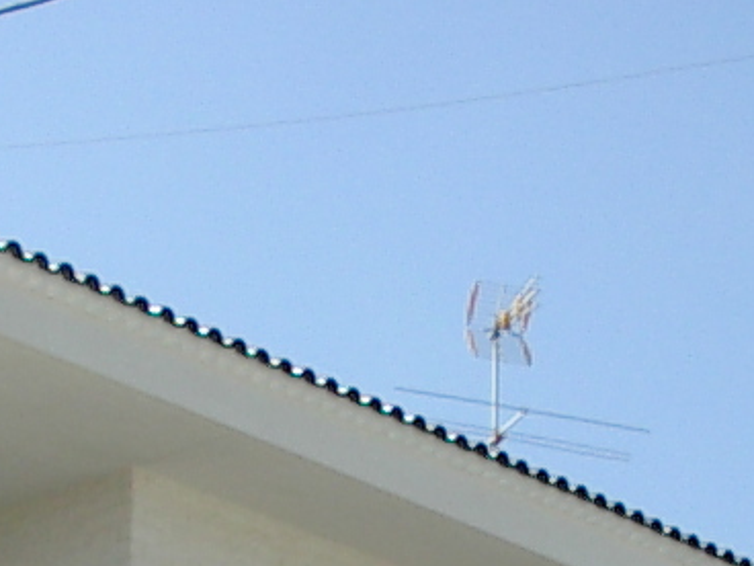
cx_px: 365
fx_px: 3594
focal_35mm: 165
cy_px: 1081
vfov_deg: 8.6
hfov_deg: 12.0
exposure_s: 1/400
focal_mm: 5.8
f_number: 4.8
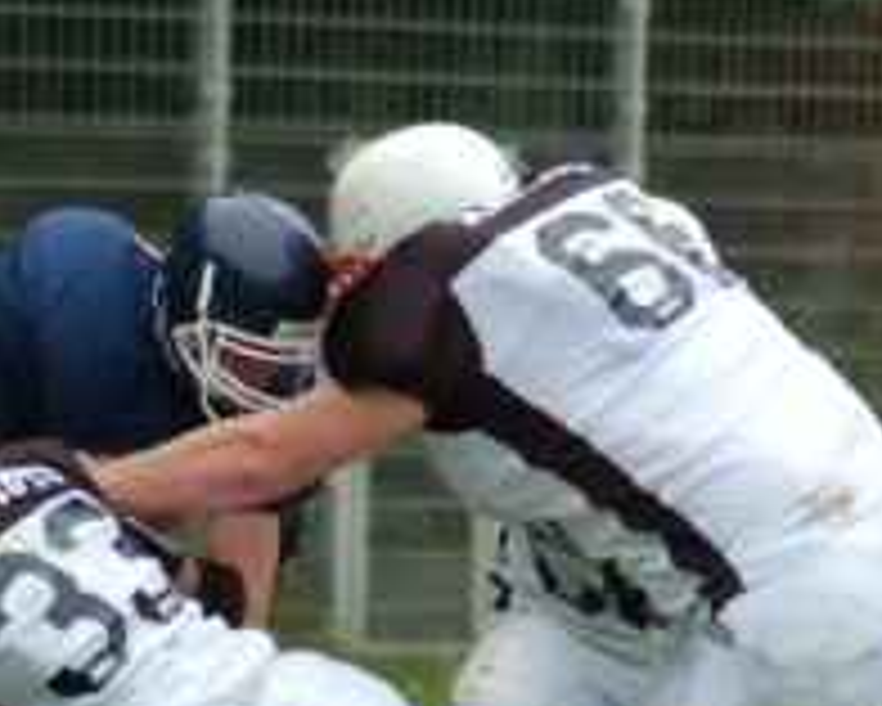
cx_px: 506
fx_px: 12719
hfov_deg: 4.0
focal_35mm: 487
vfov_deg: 3.2
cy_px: 657
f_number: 4.5
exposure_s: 1/500
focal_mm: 150
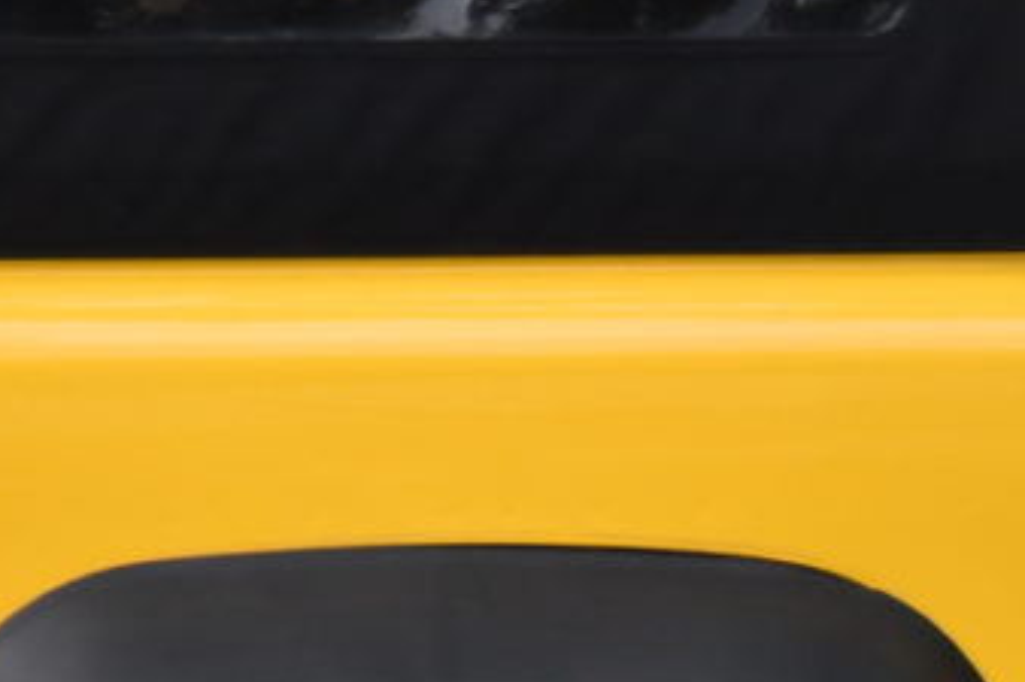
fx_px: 8281
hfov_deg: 6.8
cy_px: 165
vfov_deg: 4.7
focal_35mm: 291
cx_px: -1249
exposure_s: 1/125
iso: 180
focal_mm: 32
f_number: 5.6
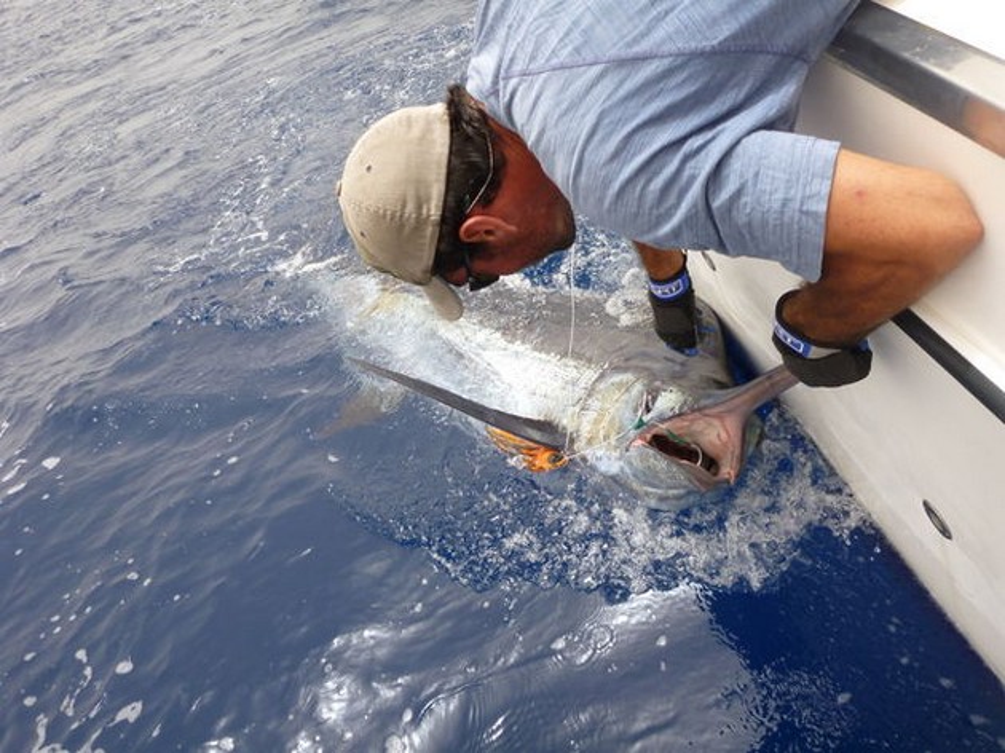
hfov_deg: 63.5
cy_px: 376
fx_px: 813
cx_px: 502
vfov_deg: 49.7
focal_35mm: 28
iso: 100
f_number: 3.3
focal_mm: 4.9
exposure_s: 1/400
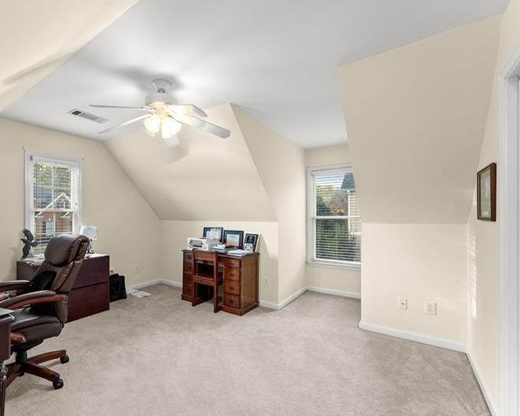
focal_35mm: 16
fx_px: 246
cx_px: 214
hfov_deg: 92.2
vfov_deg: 80.3
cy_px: 207
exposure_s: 1/3
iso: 640
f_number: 10
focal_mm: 14
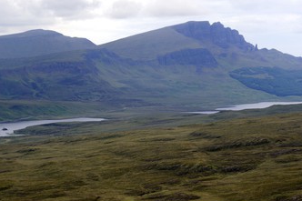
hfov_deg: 13.5
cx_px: 132
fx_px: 1274
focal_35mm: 152
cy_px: 91
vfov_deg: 9.0
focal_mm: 120
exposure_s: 1/800
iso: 800
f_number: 10
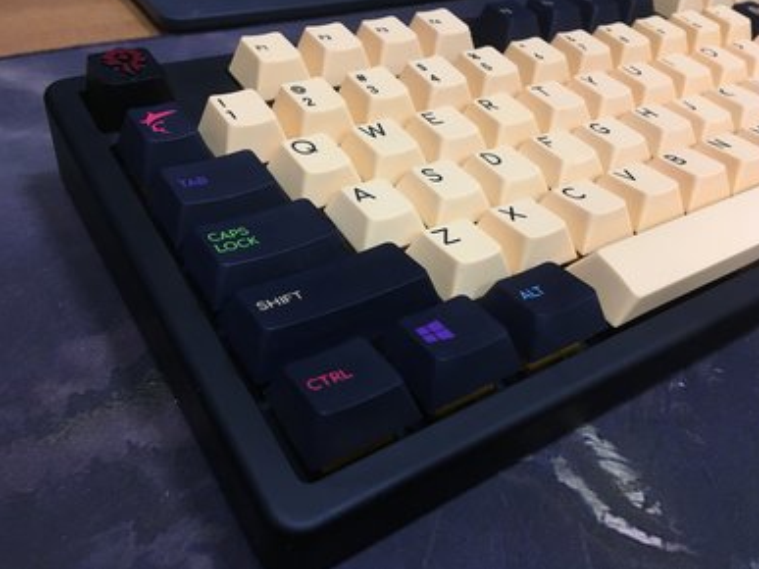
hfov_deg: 60.0
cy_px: 281
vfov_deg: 46.8
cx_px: 388
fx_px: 658
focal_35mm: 30
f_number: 2.2
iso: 40
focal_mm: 4.15
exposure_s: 1/33
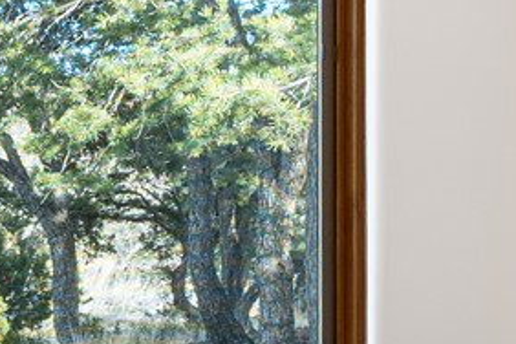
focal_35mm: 131
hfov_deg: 12.9
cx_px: -614
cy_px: 298
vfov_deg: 10.4
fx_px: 1878
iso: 320
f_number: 9
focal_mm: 17
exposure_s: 1/4
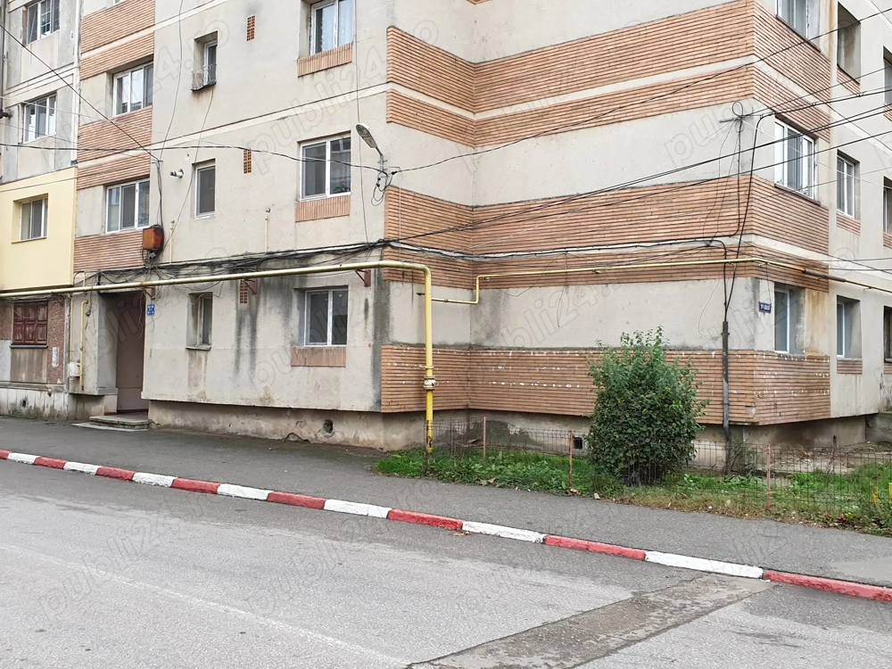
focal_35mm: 26
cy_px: 334
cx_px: 446
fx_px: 670
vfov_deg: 53.1
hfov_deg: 67.3
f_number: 2.4
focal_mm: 4.3
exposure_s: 1/50
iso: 80
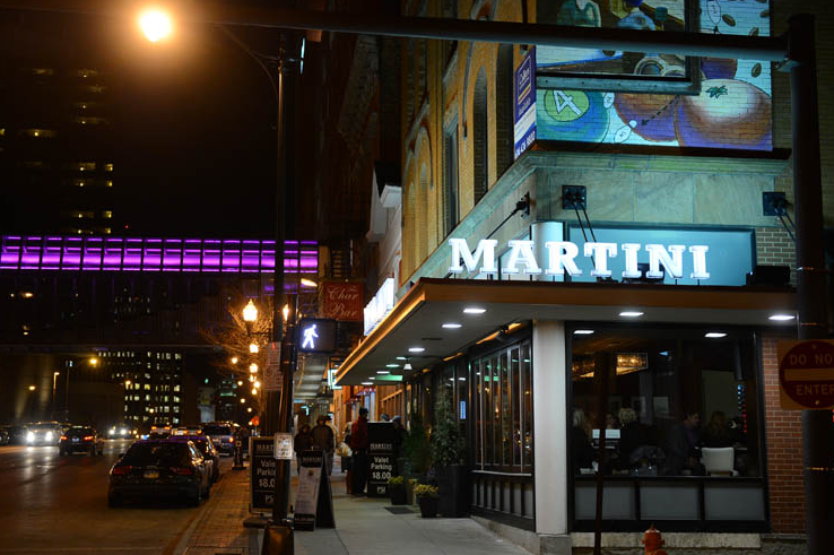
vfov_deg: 26.0
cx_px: 412
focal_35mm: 52
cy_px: 287
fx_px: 1204
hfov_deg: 38.2
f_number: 3.2
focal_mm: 48
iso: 2500
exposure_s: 1/125
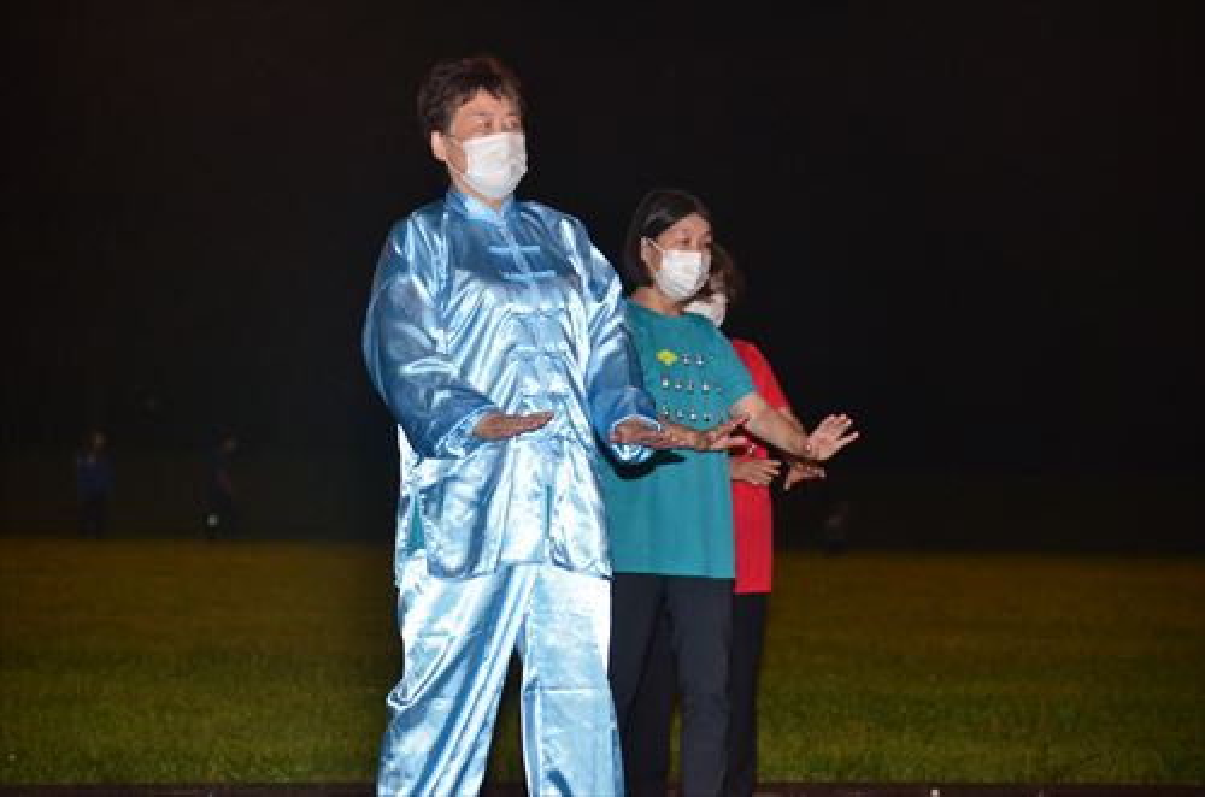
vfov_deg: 7.3
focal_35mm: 188
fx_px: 6262
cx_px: 602
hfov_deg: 11.0
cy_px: 398
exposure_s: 1/250
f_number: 5.6
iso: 2500
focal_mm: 125
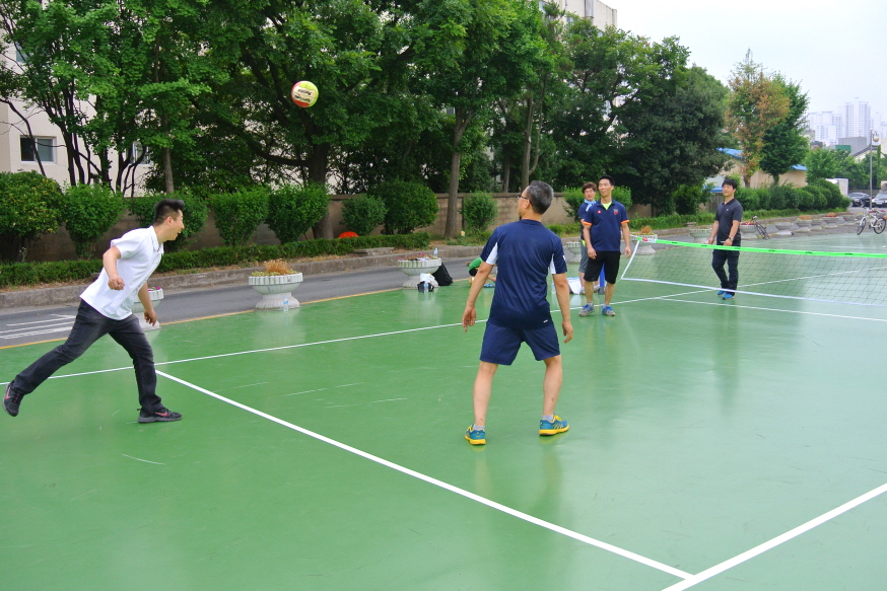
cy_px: 296
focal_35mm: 34
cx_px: 465
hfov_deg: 55.8
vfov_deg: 38.9
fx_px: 838
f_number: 3.5
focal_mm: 11
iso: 200
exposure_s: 1/500
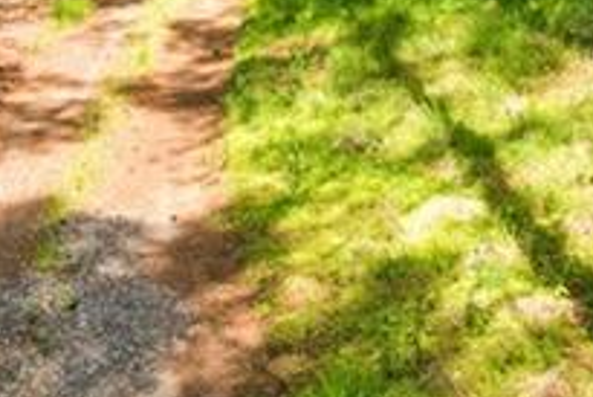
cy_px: -309
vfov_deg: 15.0
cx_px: 84
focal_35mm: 80
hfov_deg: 24.8
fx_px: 1319
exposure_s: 1/160
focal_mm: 16
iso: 200
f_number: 7.1
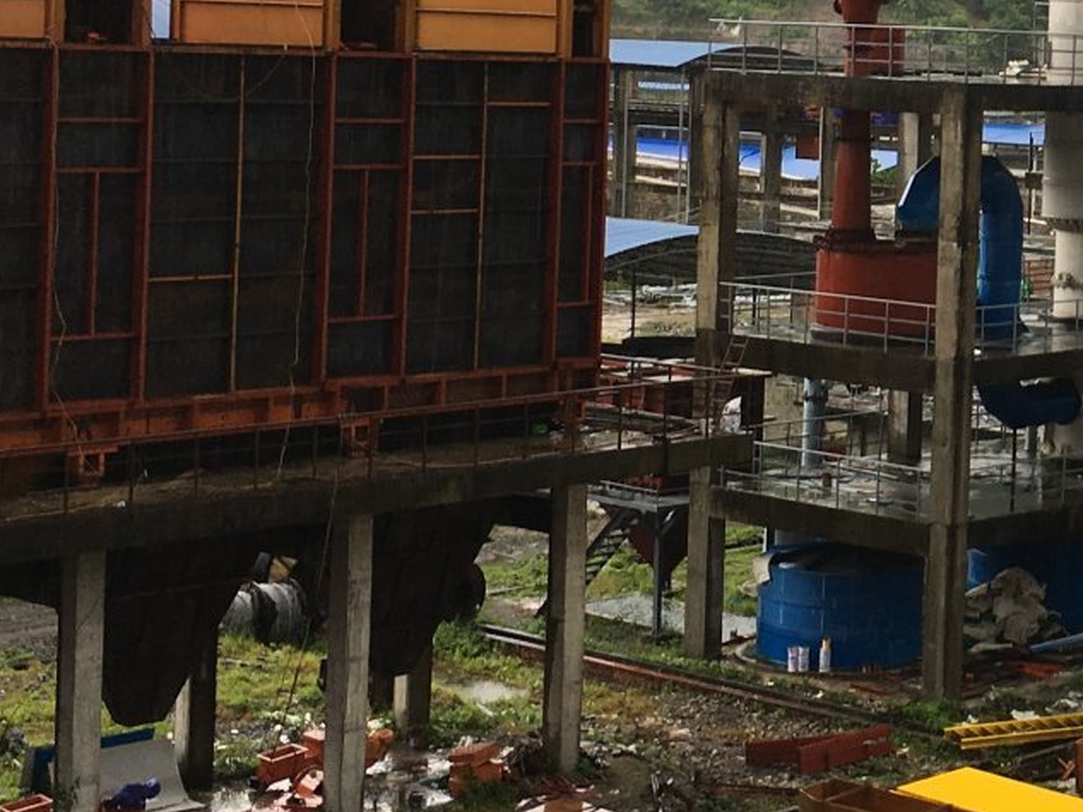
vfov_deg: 16.7
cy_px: 159
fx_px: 2754
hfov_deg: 21.0
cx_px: 1237
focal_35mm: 88
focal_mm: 4.15
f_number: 2.2
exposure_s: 1/50
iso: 25
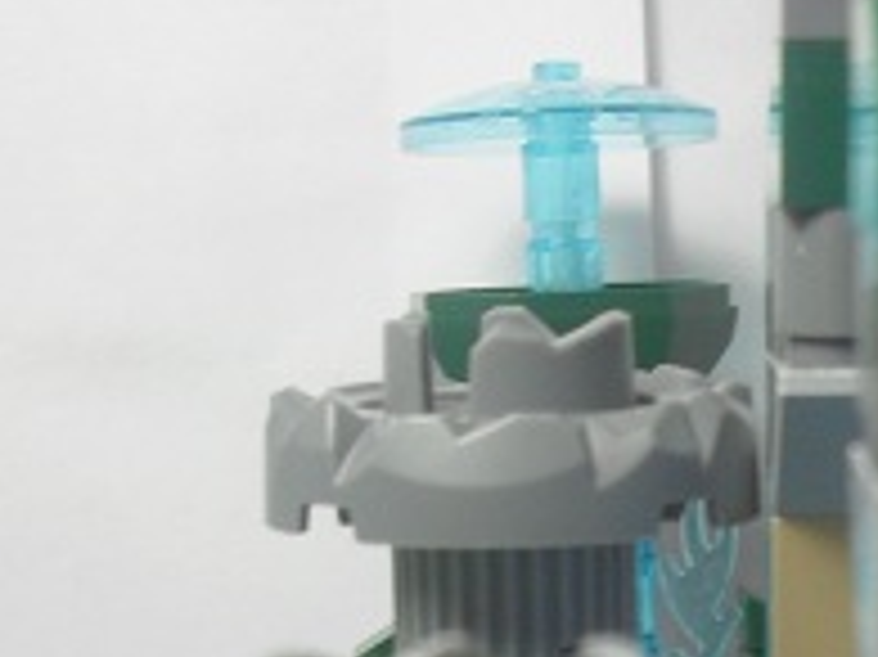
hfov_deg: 16.7
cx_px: 932
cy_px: 972
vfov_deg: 12.3
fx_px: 2915
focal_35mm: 115
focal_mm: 6.3
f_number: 3.2
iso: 100
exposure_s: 1/60
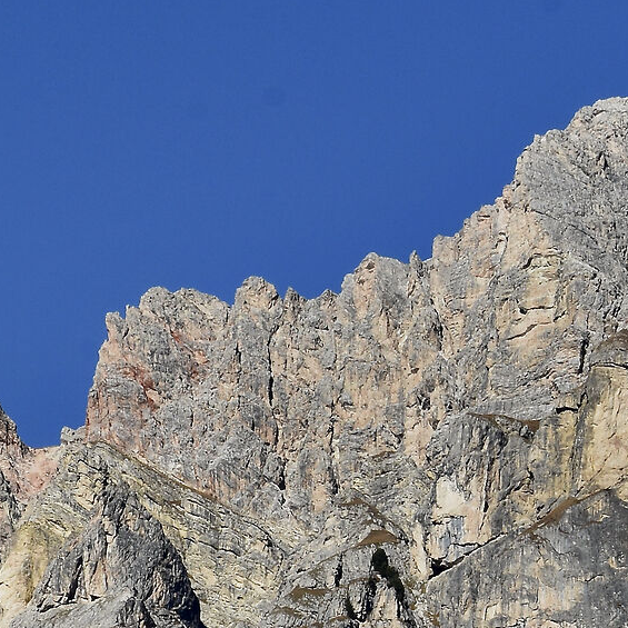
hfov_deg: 5.8
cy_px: 788
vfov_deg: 5.8
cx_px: -148
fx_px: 6113
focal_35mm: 298
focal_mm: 55
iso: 200
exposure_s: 1/160
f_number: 16
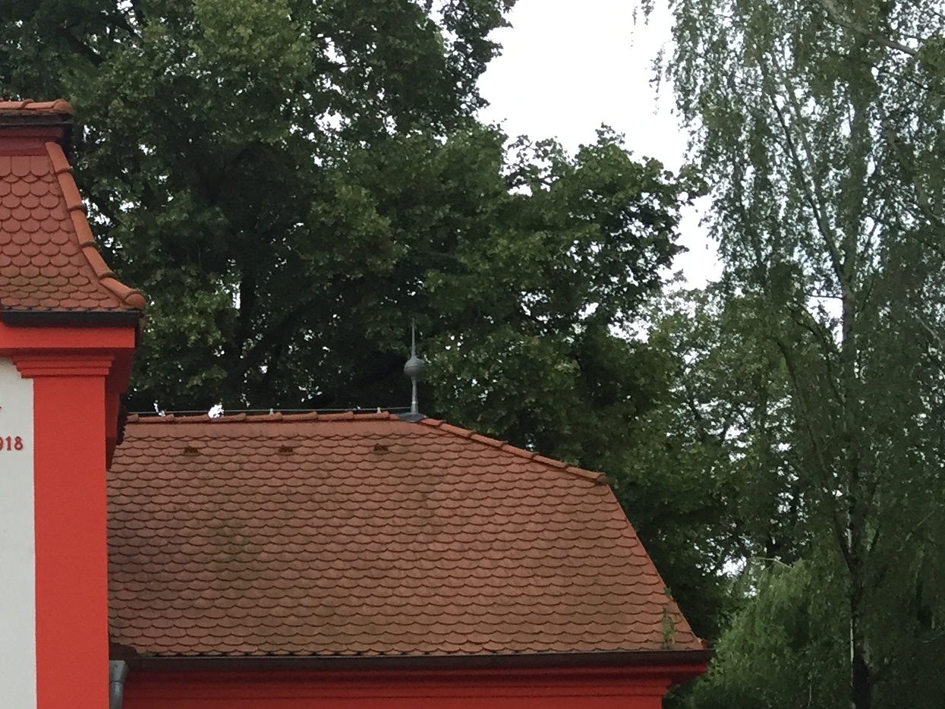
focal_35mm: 76
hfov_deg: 24.3
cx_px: -36
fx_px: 2075
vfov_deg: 18.7
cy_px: 767
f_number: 2.2
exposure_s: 1/33
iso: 50
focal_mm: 4.15
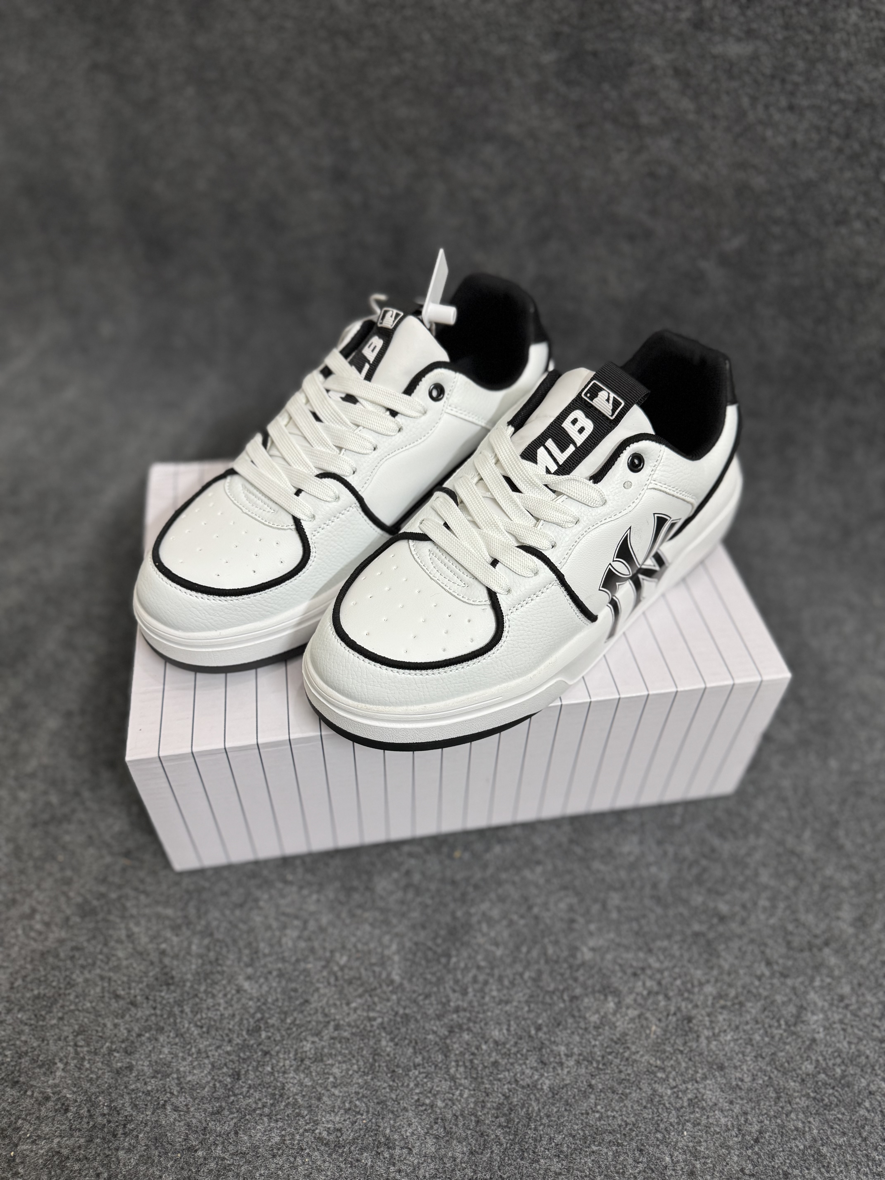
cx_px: 442
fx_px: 818
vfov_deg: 71.6
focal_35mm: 24
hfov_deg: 56.8
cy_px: 590
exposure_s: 1/50
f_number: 1.78
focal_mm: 6.76
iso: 250
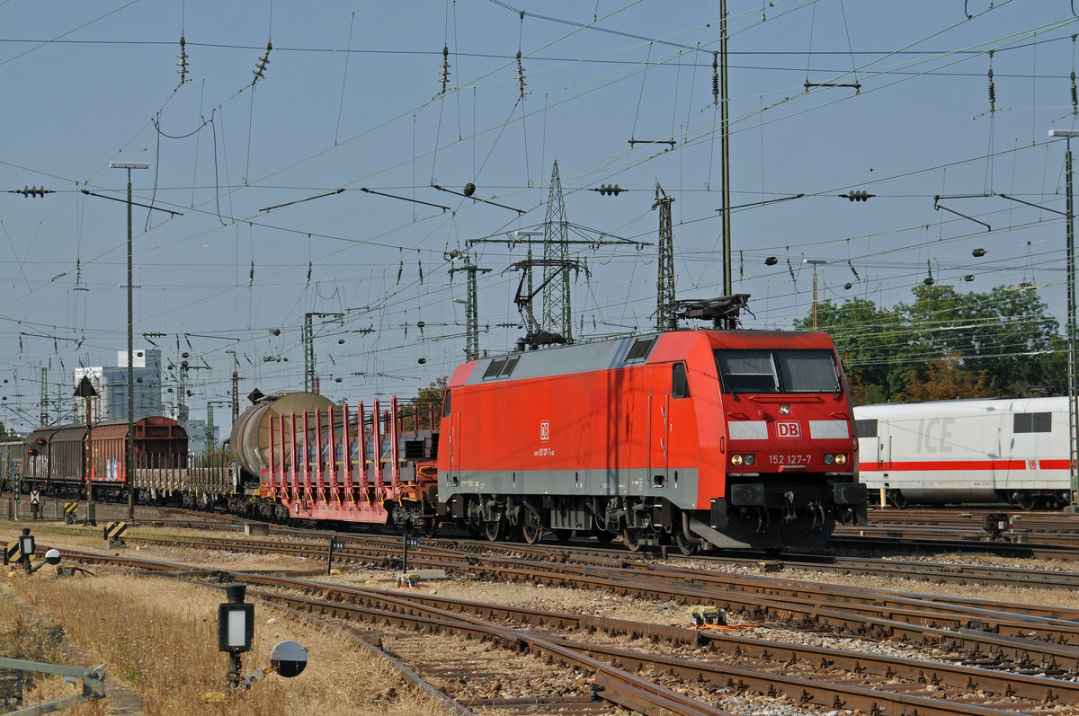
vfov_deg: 13.0
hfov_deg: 19.5
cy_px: 358
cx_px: 540
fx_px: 3143
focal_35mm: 105
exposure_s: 1/1000
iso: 200
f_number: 7.1
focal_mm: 70
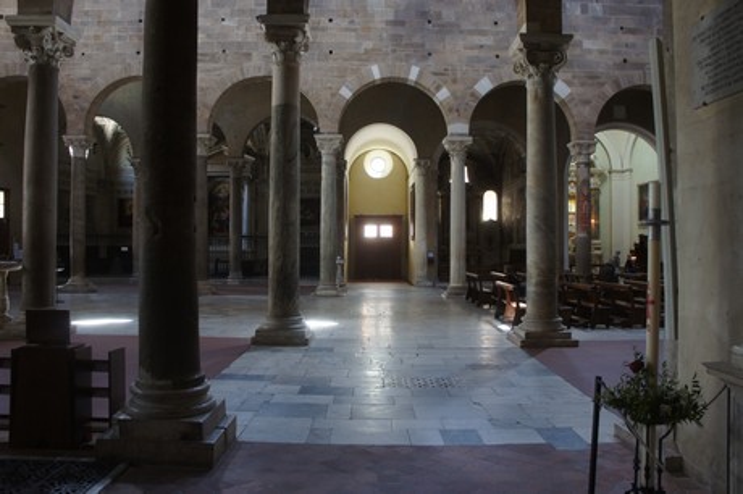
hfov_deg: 67.4
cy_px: 247
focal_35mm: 27
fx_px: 557
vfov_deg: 47.9
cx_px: 372
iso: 800
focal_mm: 18
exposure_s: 1/30
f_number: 3.5
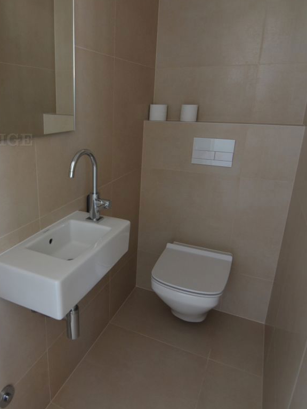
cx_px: 108
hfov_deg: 54.5
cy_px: 205
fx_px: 293
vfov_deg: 69.9
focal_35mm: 25
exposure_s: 1/60
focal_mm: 11
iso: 400
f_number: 4
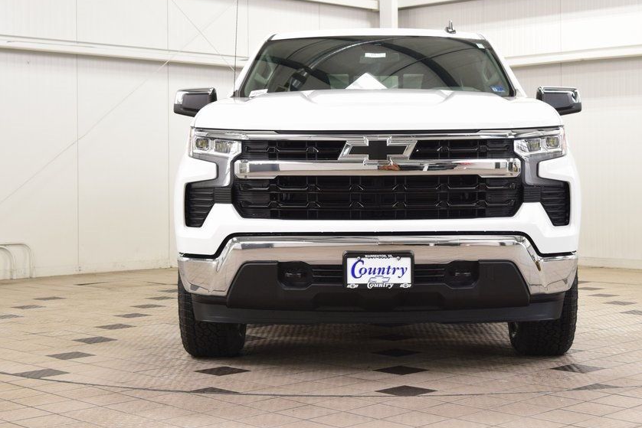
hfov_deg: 30.4
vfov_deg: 20.6
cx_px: 379
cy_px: 193
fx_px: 1177
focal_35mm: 66
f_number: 7.1
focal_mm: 36
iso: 1000
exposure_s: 1/30
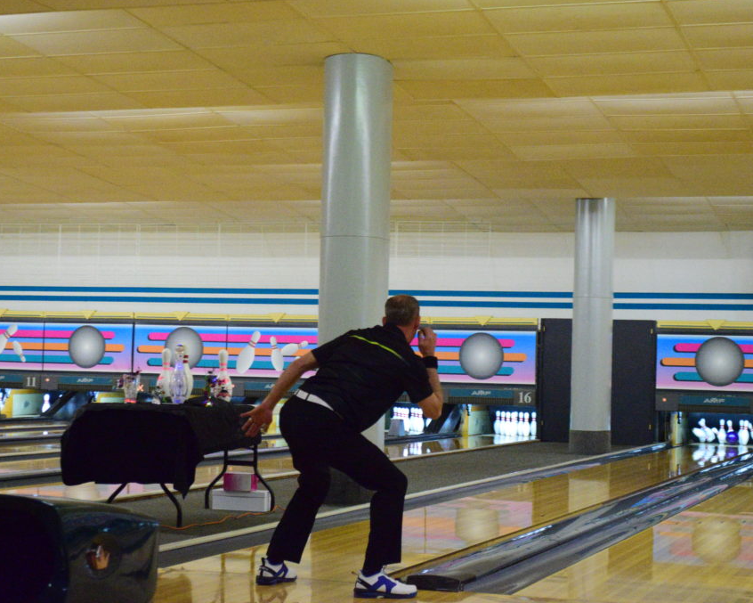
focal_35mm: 75
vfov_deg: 20.4
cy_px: 302
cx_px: 333
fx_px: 1672
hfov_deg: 25.4
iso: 10000
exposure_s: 1/160
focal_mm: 44
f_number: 5.6
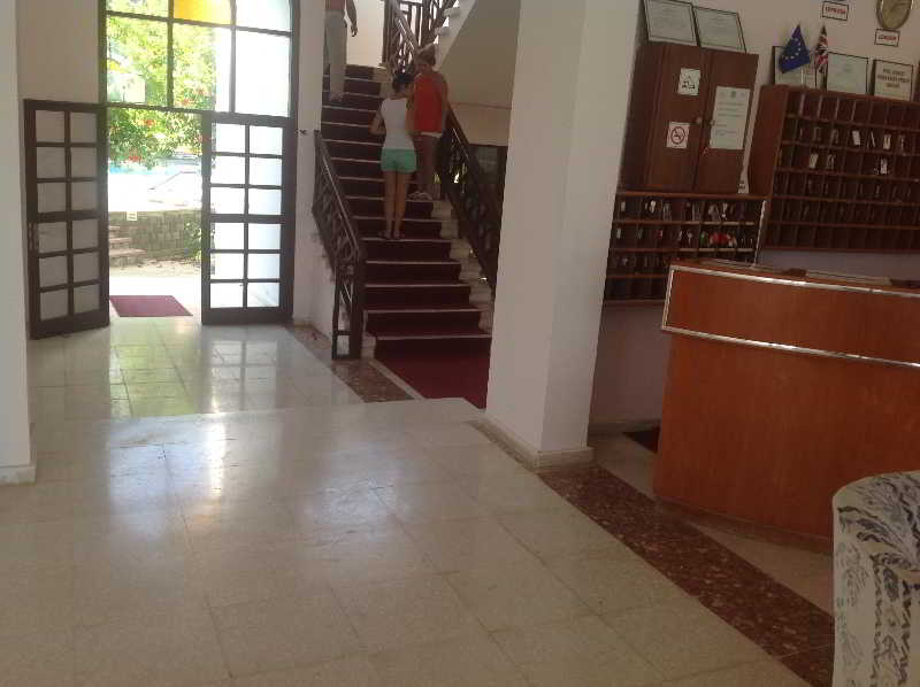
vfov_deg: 40.6
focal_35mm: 35
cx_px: 460
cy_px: 344
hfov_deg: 52.7
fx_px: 929
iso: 64
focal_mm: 4.28
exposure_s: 1/120
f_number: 2.4
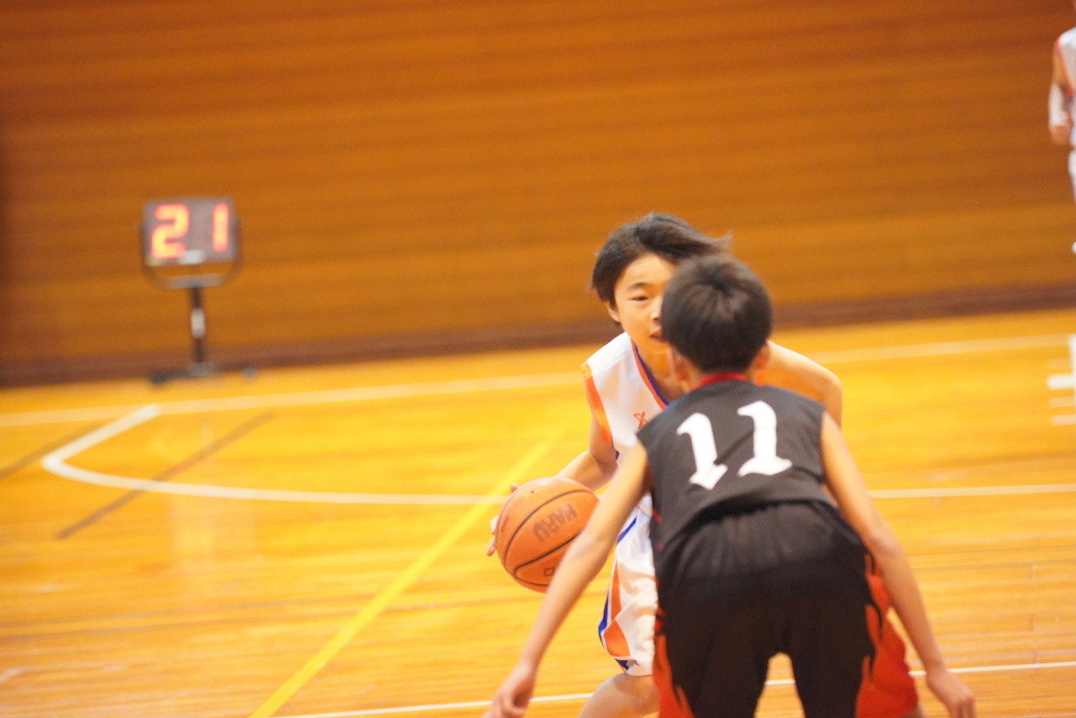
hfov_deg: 10.2
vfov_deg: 6.8
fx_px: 6008
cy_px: 359
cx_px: 537
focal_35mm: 201
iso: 12800
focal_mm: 200
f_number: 4
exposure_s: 1/250
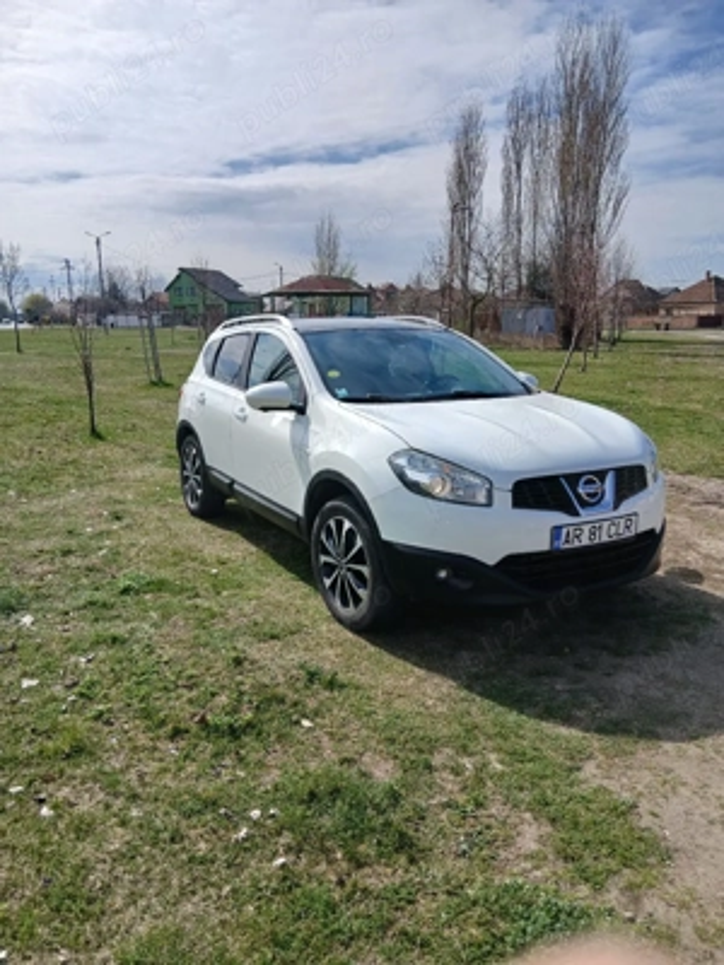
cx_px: 362
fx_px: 725
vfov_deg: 67.3
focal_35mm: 26
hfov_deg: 53.1
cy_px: 482
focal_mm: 3.98
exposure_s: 1/1111
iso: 20
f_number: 1.8
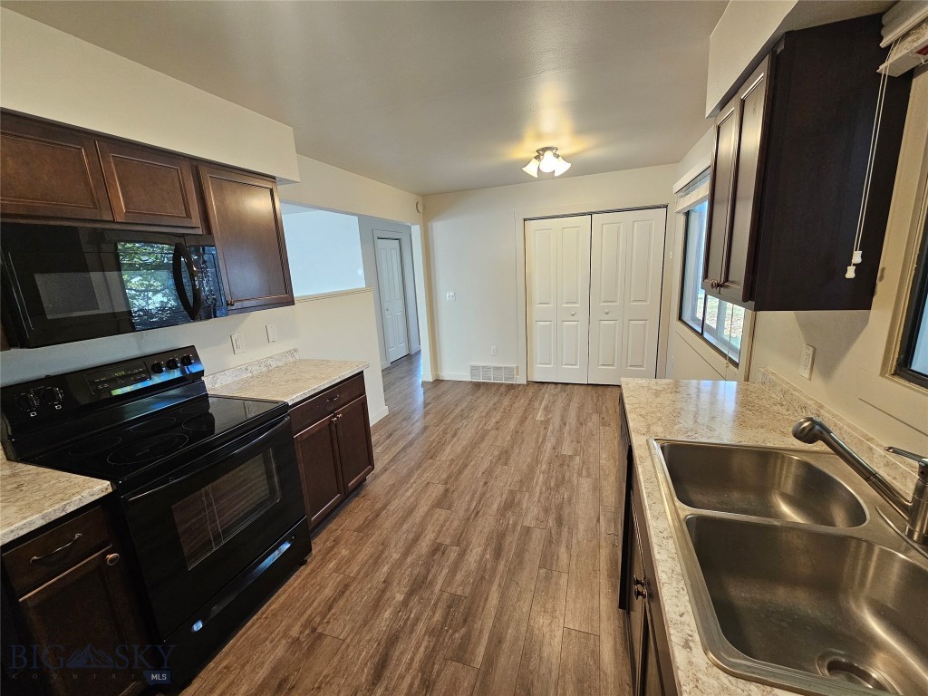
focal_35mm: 13
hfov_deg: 106.2
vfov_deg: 89.9
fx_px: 349
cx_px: 464
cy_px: 348
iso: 200
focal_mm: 2.2
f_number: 2.2
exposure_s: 1/60
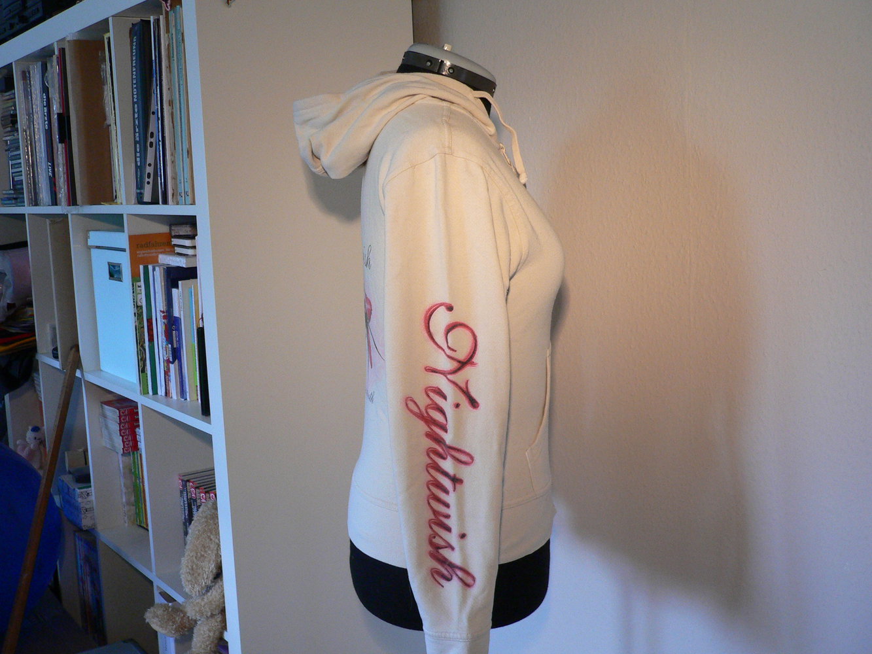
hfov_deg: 44.8
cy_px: 327
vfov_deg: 34.4
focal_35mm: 42
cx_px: 436
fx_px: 1058
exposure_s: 1/50
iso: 200
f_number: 2.8
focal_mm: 7
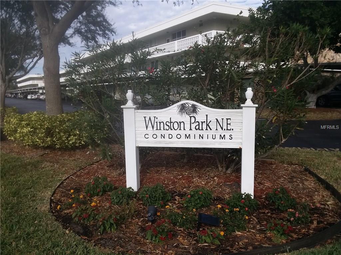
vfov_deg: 48.2
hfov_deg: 61.7
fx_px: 286
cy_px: 128
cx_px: 170
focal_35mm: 29
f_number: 1.9
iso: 40
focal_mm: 2.47
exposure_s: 1/1346
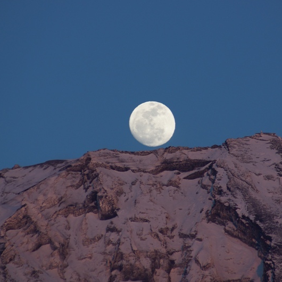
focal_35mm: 577
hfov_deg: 3.0
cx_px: 156
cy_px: 141
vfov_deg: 3.0
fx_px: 5318
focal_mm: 300
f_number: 8
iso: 200
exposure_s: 1/200
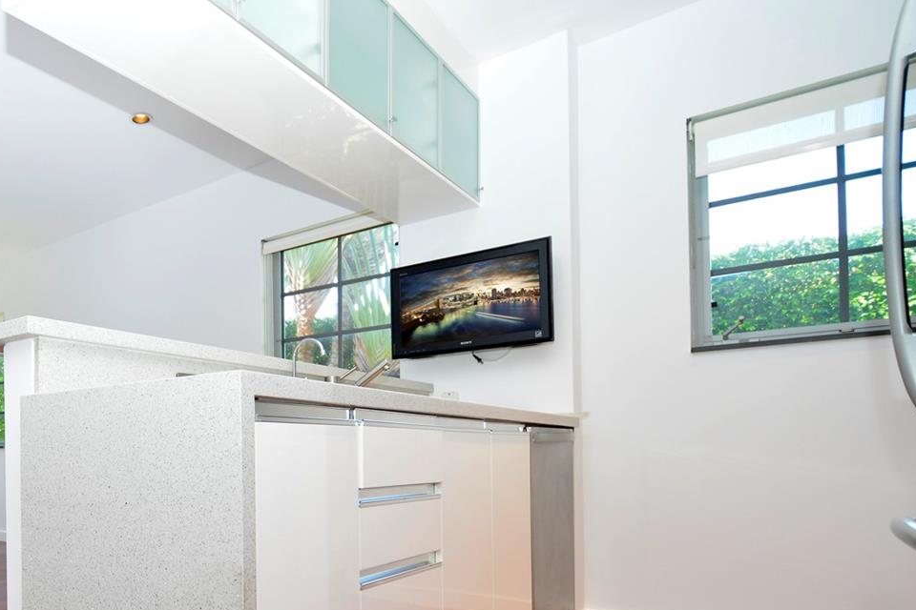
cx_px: 171
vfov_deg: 49.5
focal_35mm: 25
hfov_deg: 64.5
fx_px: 636
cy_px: 446
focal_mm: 10
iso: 450
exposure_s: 1/60
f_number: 4
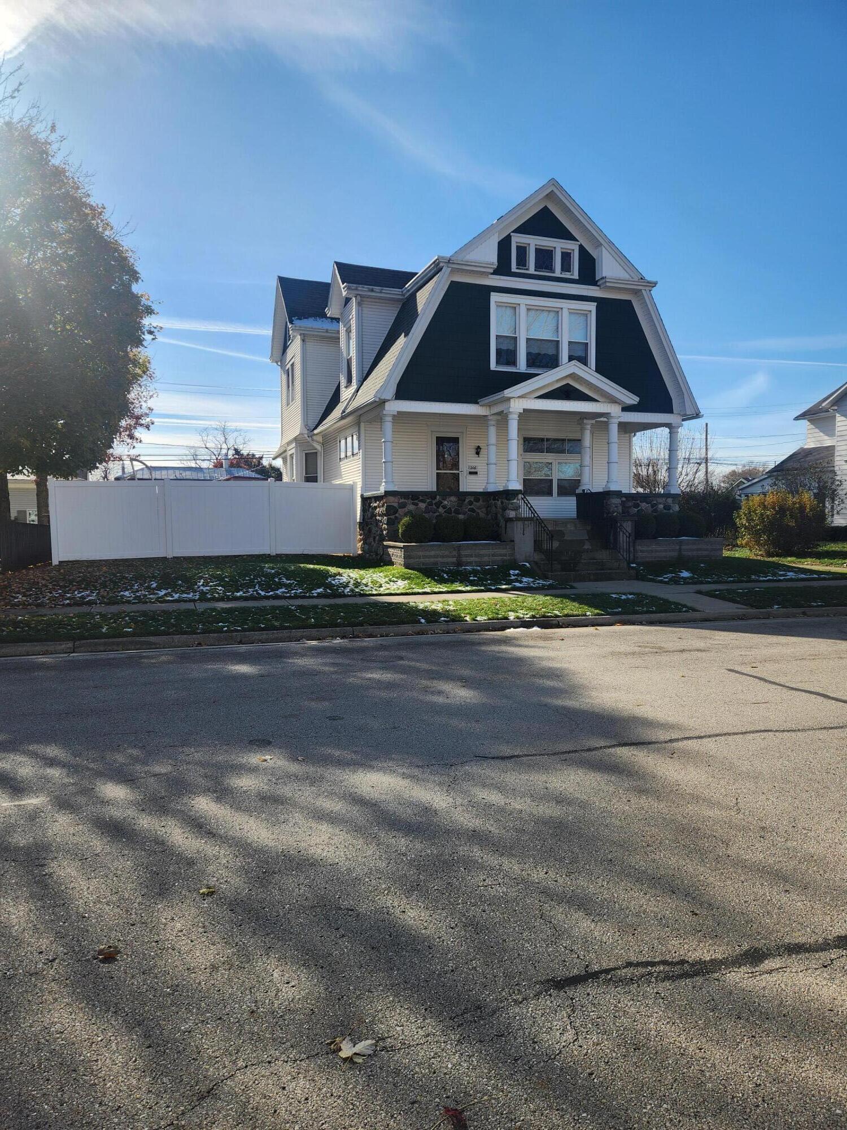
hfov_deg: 58.9
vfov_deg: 73.9
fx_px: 750
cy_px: 565
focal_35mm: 23
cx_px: 424
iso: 20
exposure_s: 1/1501
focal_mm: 5.4
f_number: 1.8
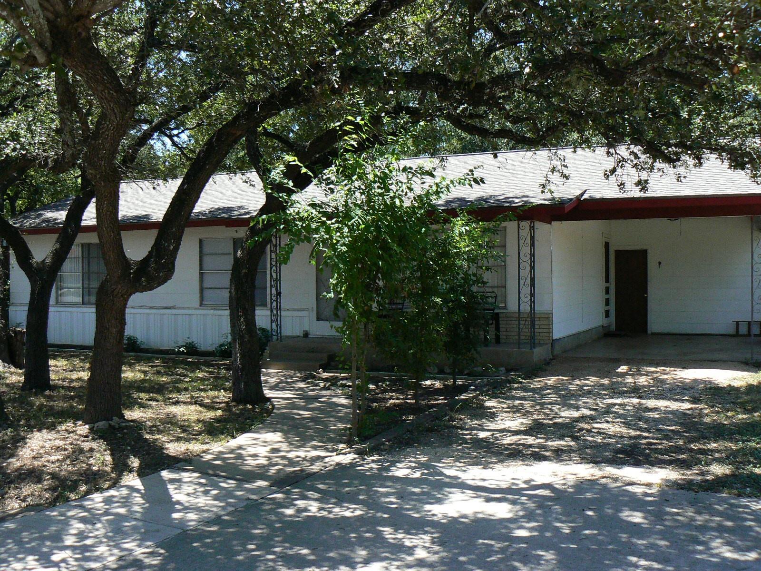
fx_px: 791
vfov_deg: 39.7
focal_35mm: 36
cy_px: 286
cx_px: 380
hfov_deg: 51.4
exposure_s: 1/800
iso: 200
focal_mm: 6
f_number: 3.6
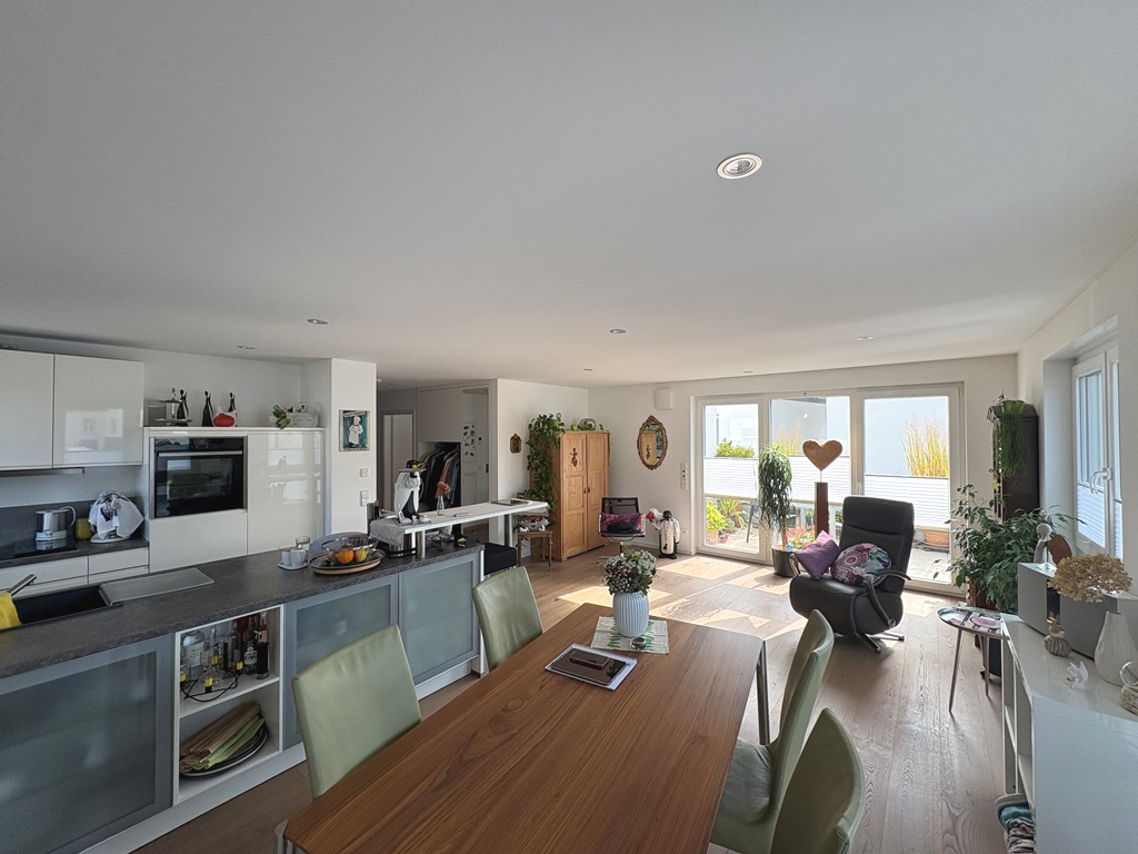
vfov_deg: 85.7
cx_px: 569
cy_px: 427
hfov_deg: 102.1
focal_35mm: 14
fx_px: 460
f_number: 2.2
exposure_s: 1/278
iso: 64
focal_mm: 2.22
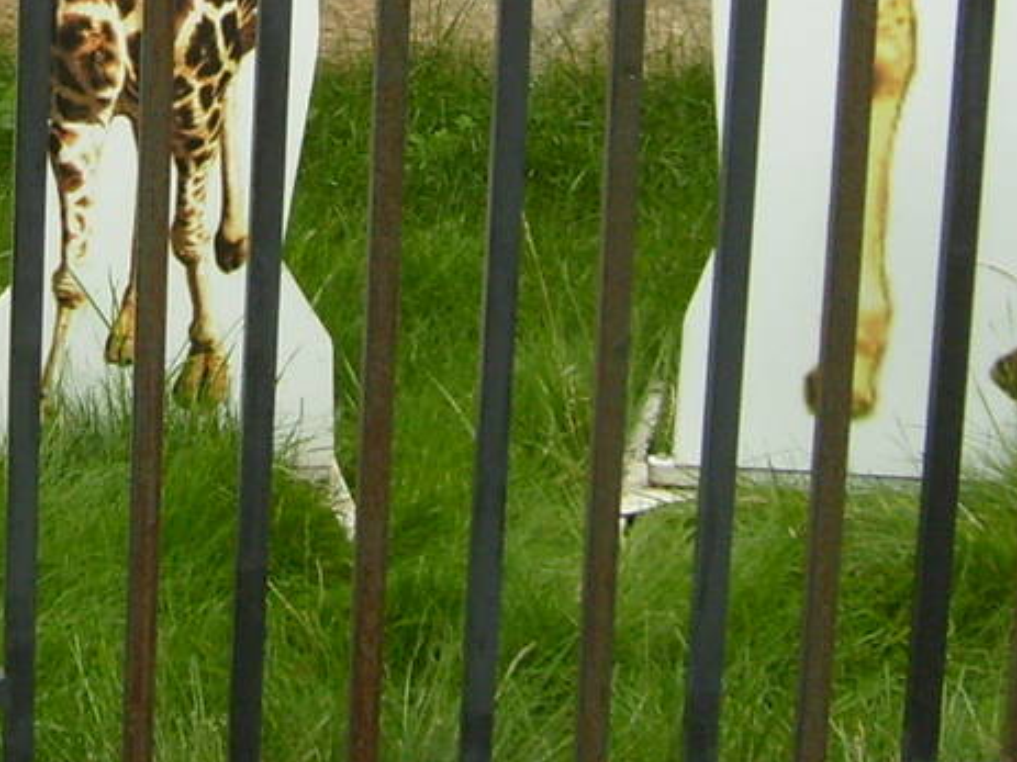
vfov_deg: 11.9
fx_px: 3554
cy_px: -217
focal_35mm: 121
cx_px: 51
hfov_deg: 16.0
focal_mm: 5.8
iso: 80
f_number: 2.8
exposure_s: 1/90
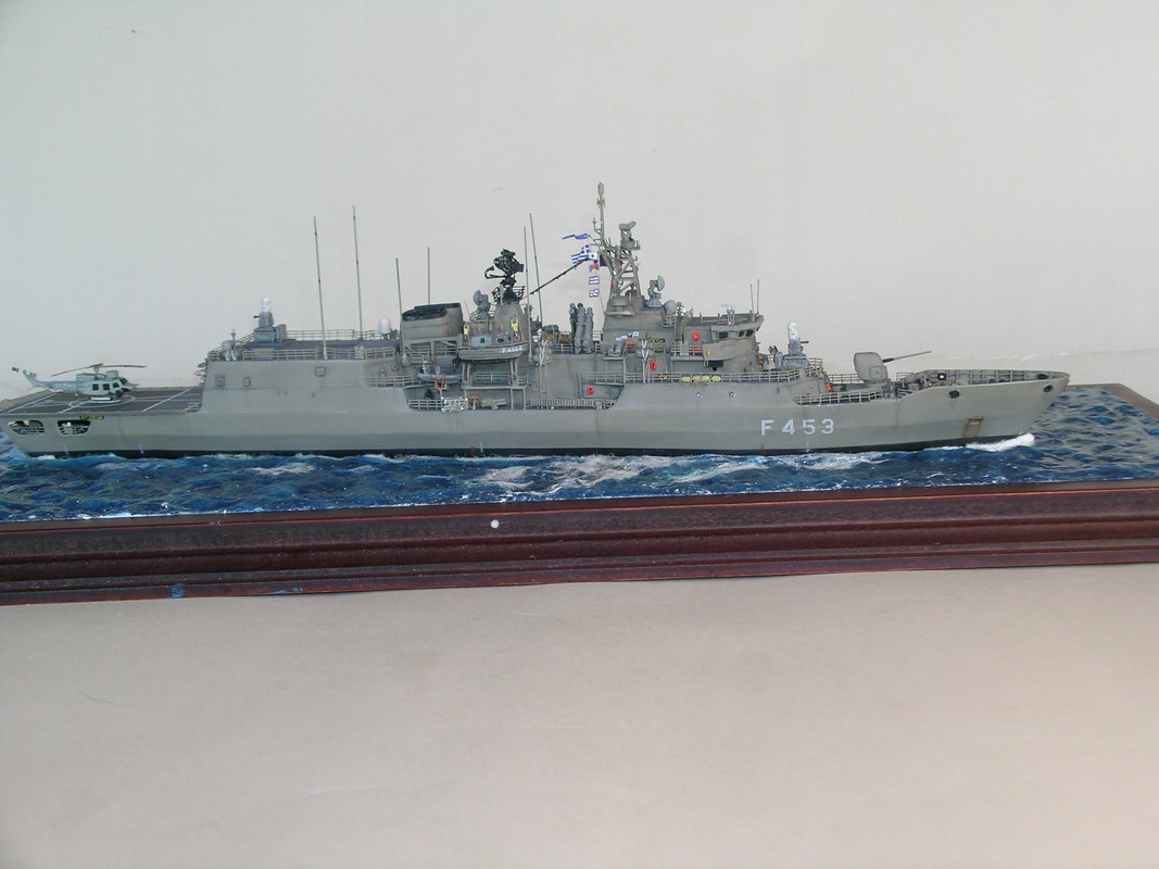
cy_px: 434
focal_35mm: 53
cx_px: 580
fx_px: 1774
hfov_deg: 36.2
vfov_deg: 27.5
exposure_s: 1/94.5
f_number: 4.9
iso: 50
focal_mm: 11.1
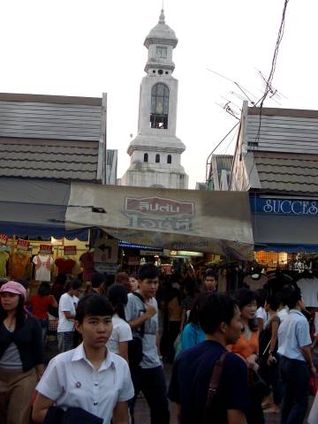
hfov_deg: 23.7
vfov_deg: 31.2
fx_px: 759
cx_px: 159
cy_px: 212
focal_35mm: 62
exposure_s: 1/80
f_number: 3.5
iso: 100
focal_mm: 10.2
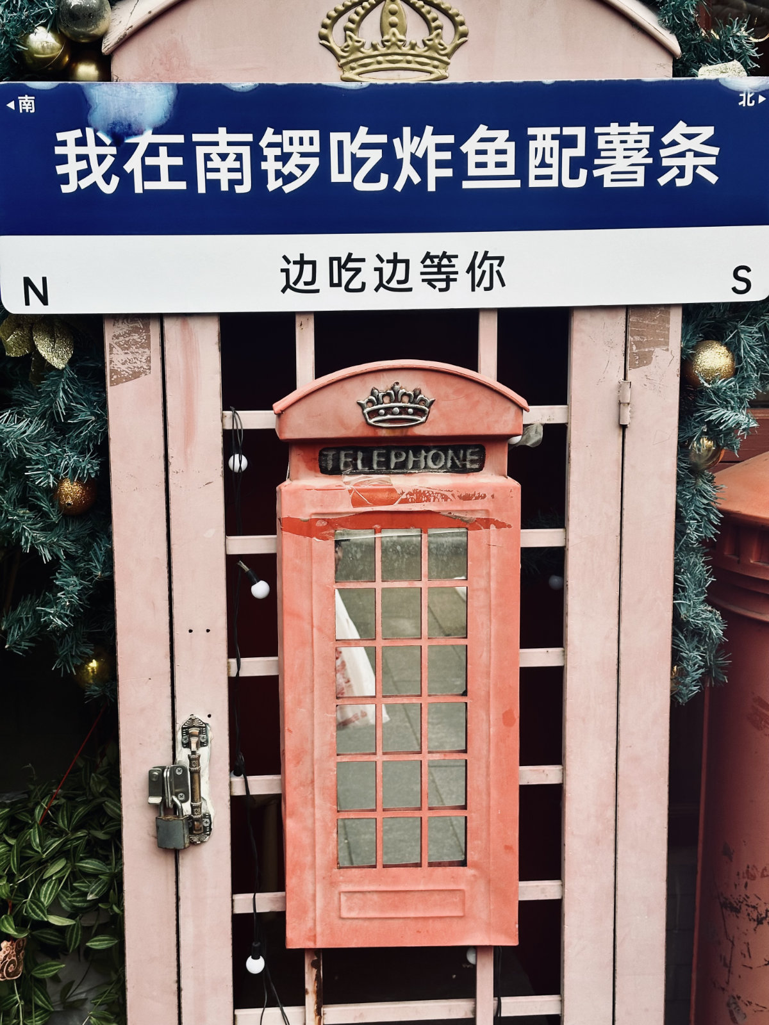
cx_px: 384
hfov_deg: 30.3
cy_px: 512
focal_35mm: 48
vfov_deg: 39.7
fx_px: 1422
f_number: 1.8
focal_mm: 6.9
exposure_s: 1/250
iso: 64
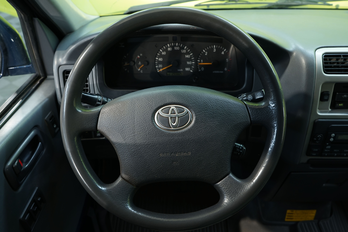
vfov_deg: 46.4
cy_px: 116
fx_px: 271
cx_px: 174
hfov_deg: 65.5
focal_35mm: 28
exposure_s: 1/3
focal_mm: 28
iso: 320
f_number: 5.6
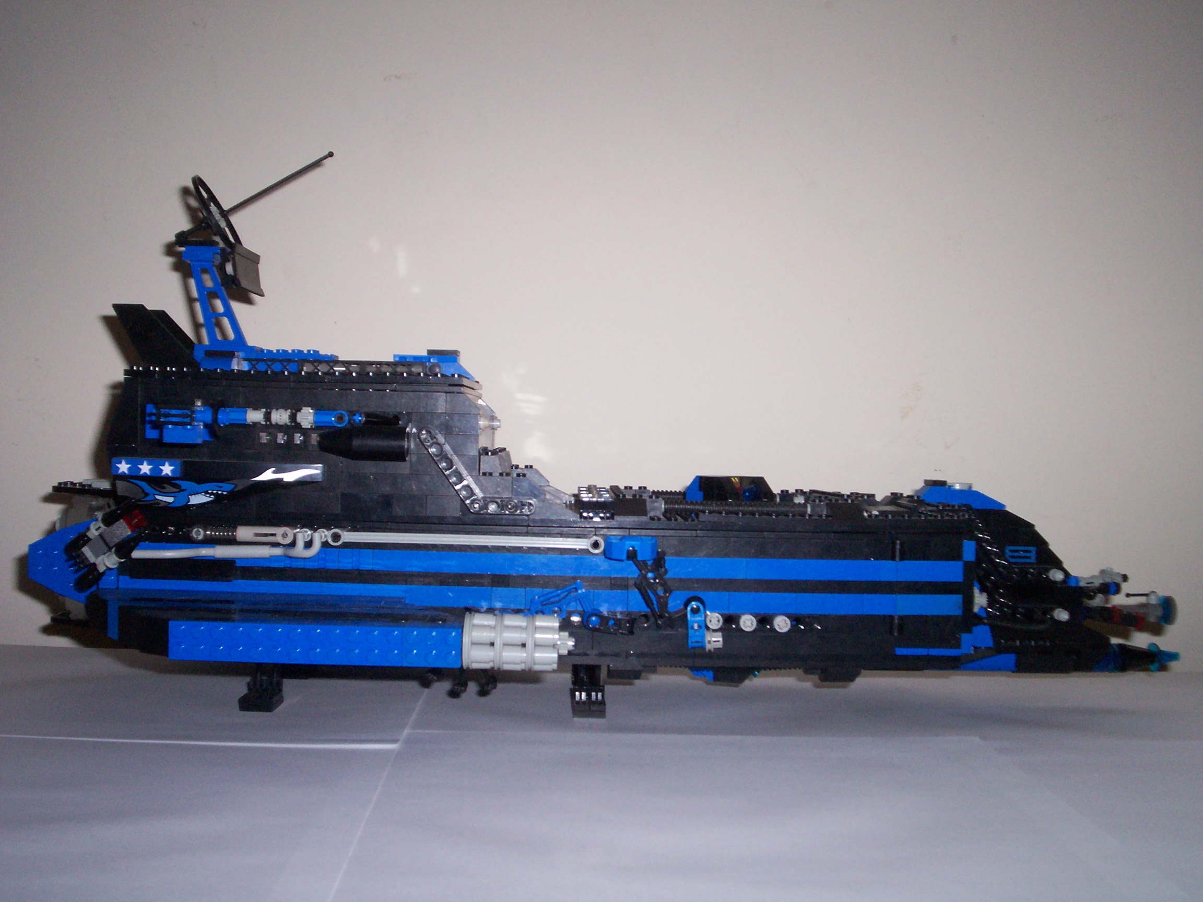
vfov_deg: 39.7
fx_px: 1251
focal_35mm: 36
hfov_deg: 51.4
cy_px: 451
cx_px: 602
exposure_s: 1/64
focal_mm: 5.9
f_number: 4.5
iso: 140
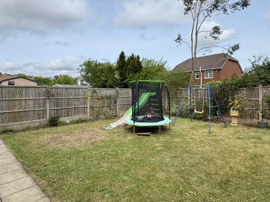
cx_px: 152
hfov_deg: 78.6
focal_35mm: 21
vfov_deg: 63.2
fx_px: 164
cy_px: 90
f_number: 2.2
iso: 50
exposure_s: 1/1789
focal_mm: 2.22
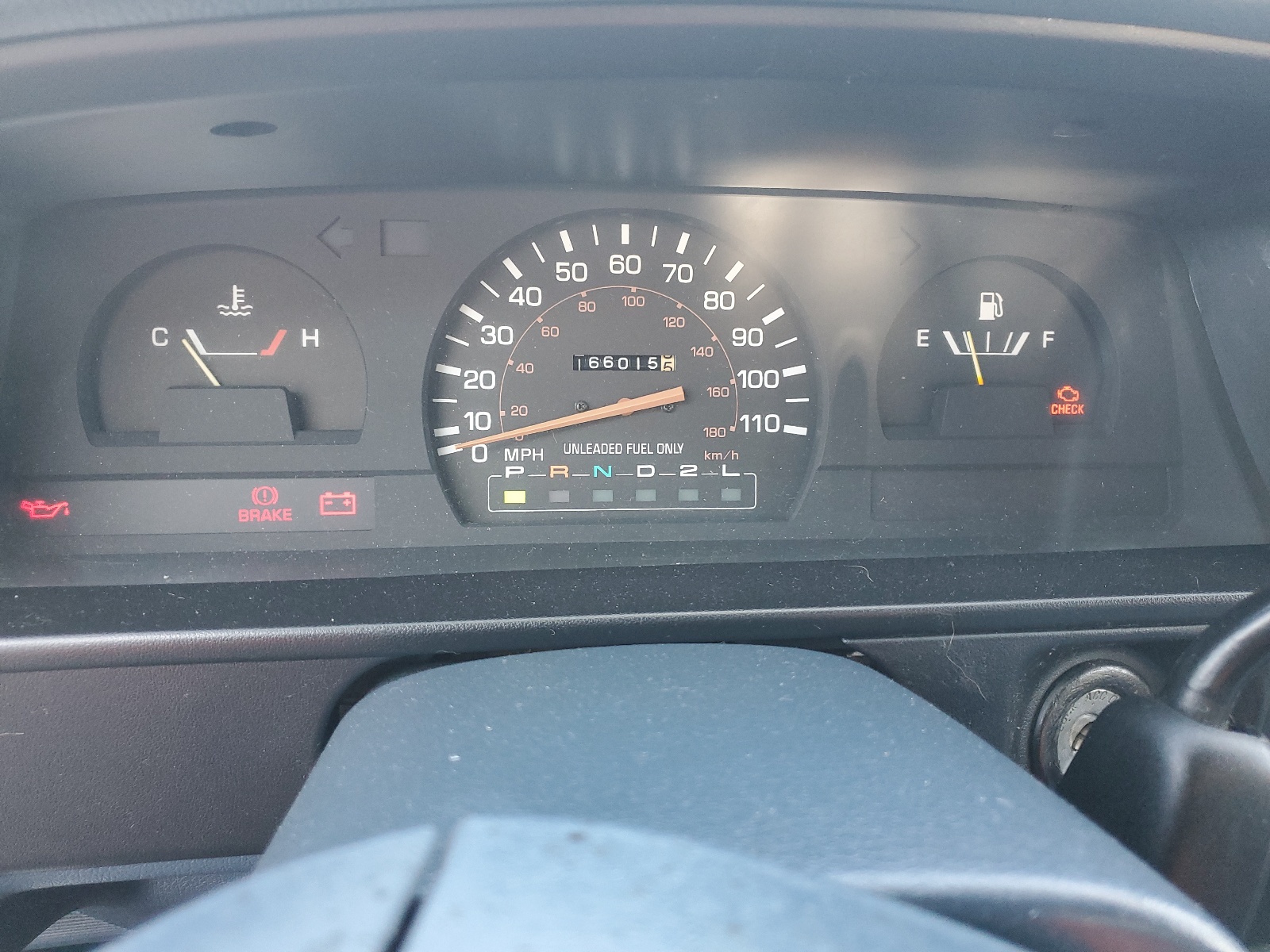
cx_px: 635
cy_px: 476
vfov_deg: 53.1
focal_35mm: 26
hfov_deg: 67.3
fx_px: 954
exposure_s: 1/60.2
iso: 156
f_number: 1.5
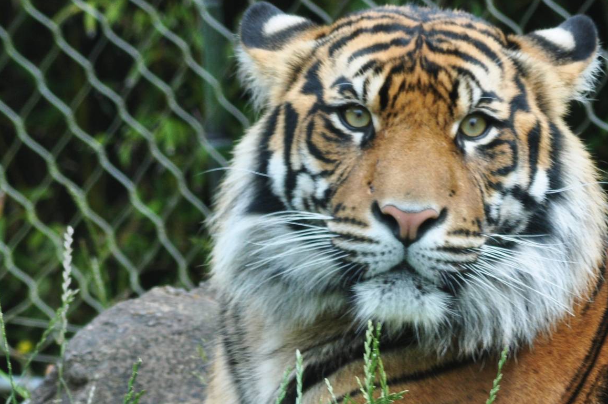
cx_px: 410
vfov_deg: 2.2
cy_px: 224
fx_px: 10492
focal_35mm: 622
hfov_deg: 3.3
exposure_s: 1/160
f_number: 9
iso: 400
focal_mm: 300
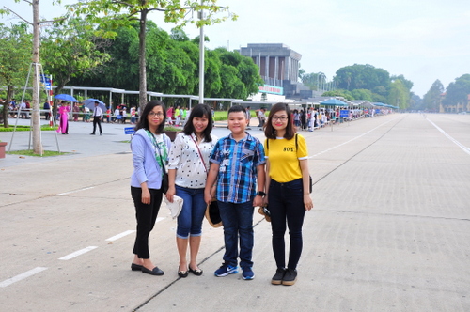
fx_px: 587
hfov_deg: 43.7
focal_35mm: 45
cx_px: 235
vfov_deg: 29.8
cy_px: 156
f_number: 9
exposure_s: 1/320
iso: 250
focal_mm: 30
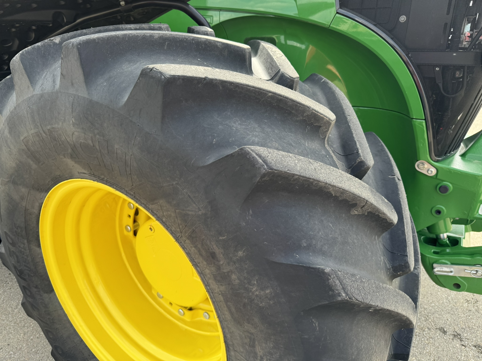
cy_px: 180
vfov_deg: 56.8
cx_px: 241
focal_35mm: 24
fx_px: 334
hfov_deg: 71.6
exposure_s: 1/822
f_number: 1.78
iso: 80
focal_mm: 6.76
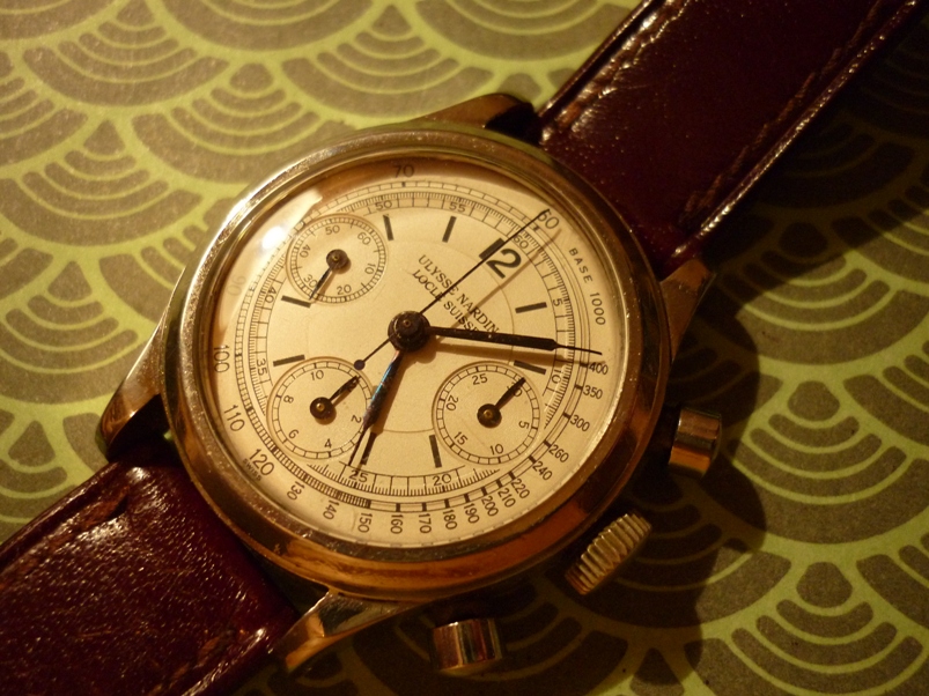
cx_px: 464
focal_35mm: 33
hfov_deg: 55.4
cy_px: 348
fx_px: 885
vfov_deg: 42.9
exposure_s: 1/30
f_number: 2.8
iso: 400
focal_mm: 5.5
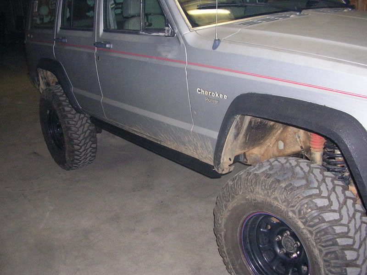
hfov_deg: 49.0
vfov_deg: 37.7
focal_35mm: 38
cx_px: 184
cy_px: 138
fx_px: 403
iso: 193
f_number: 2.8
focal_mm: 5.8
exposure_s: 1/60.1
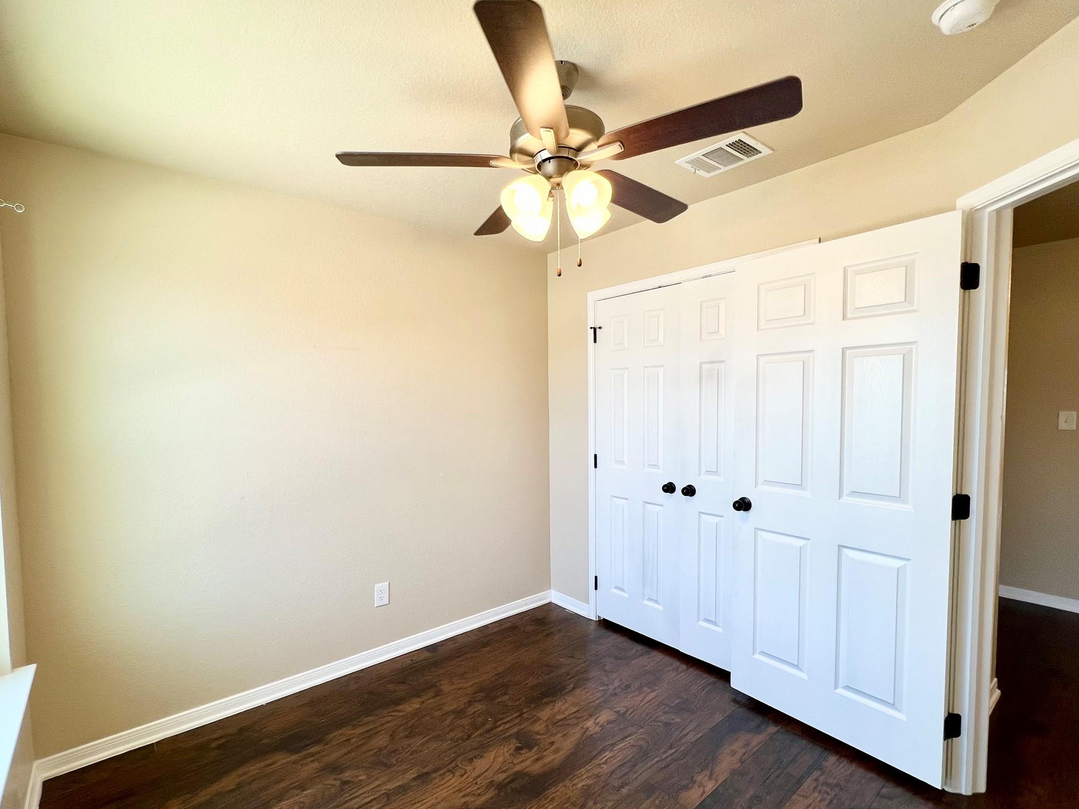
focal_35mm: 14
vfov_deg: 85.6
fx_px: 436
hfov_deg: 102.0
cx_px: 518
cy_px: 429
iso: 50
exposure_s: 1/120
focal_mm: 1.57
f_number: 1.8
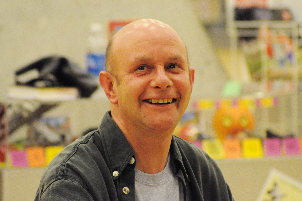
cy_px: 100
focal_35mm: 262
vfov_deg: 5.2
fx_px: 2199
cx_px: 151
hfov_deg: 7.9
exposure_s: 1/80
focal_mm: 175
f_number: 5.6
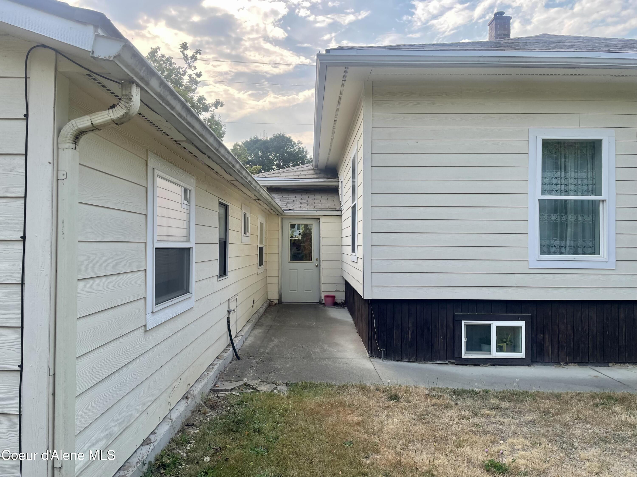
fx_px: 478
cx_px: 318
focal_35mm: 26
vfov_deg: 53.1
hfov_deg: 67.3
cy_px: 238
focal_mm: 4.2
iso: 32
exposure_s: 1/947
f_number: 1.6
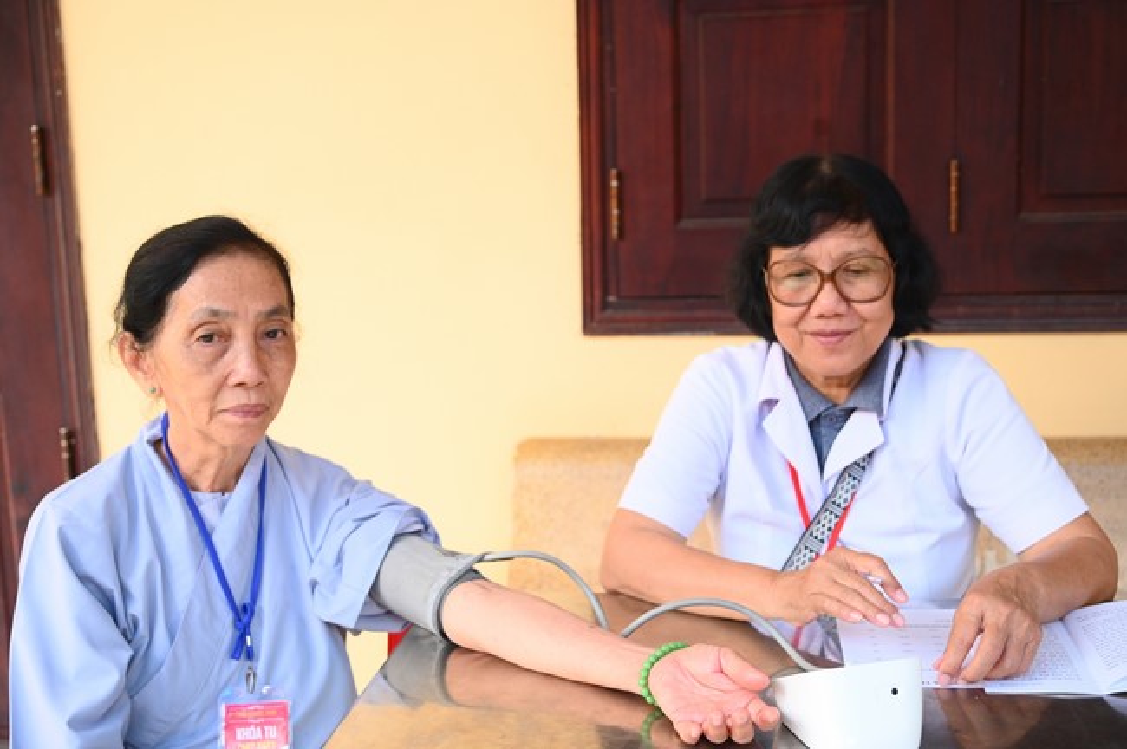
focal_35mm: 48
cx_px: 564
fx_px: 1501
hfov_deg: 41.2
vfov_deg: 28.0
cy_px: 374
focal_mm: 48
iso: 1250
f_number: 4
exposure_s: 1/320
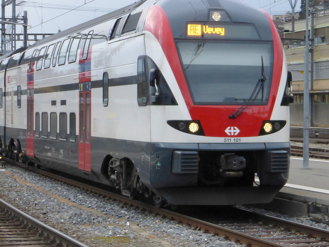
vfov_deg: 16.9
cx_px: 143
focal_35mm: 87
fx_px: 828
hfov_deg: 22.5
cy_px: 74
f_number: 4.7
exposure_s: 1/250
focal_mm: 10.3
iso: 200
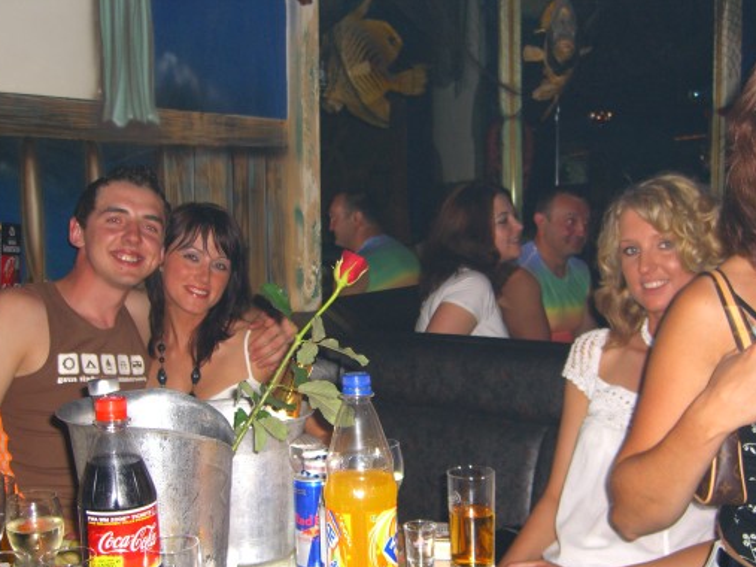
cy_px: 333
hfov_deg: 42.1
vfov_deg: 32.1
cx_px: 377
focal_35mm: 45
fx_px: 983
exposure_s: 1/60
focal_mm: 7.9
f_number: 2.8
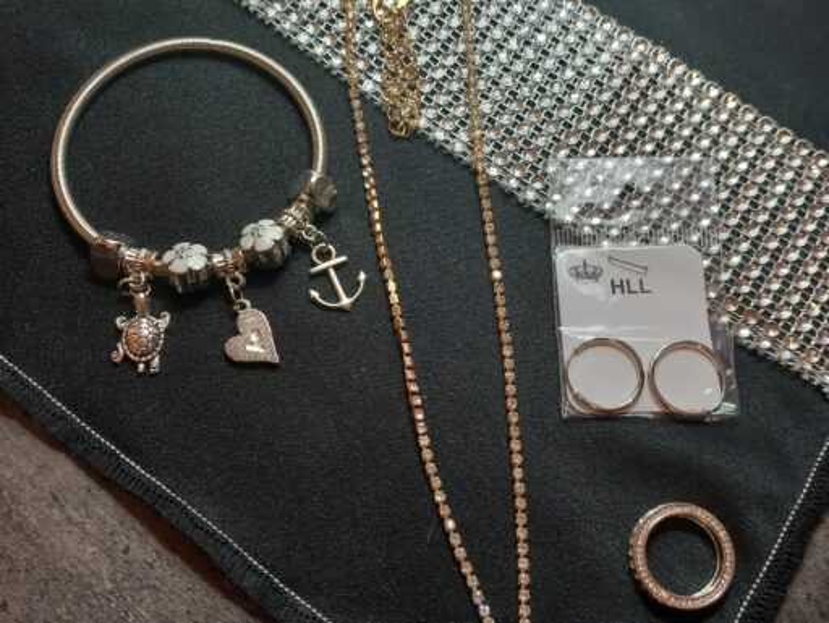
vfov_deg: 51.4
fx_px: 647
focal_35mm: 27
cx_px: 414
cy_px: 312
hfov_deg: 65.3
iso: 200
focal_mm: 4
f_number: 1.8
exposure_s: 1/33
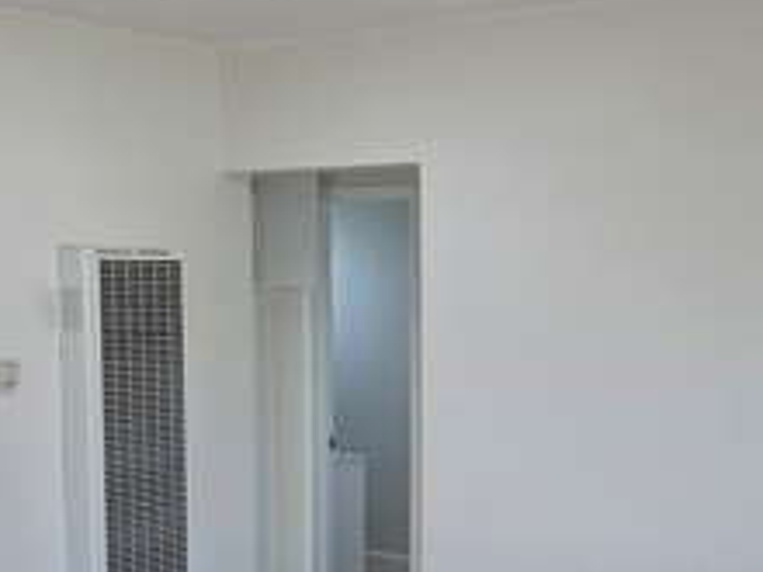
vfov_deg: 21.8
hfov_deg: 28.4
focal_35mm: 67
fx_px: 1477
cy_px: 416
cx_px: 603
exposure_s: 1/120
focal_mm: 6.3
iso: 64
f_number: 1.7
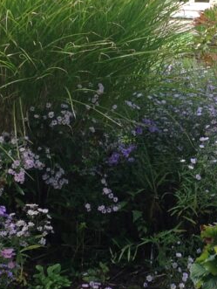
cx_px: 159
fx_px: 901
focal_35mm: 108
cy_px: 103
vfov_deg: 18.2
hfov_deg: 13.7
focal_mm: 4.28
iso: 50
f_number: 2.4
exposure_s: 1/302
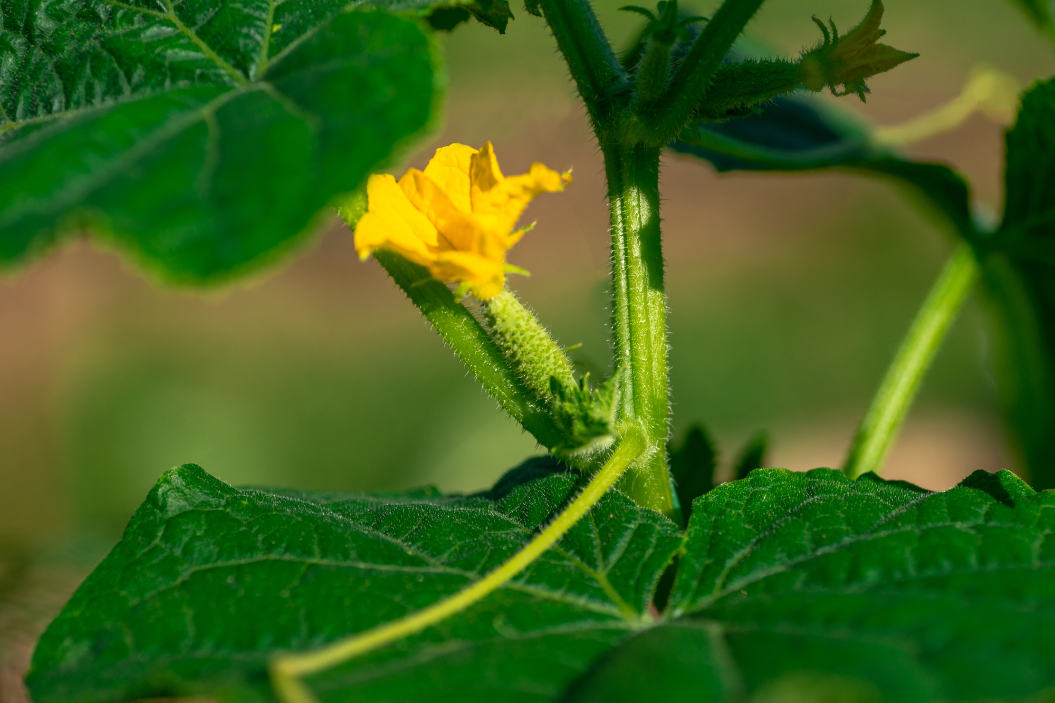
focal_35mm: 90
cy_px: 352
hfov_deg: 22.6
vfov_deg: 15.2
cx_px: 528
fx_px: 2637
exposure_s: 1/750
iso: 100
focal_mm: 90
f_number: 4
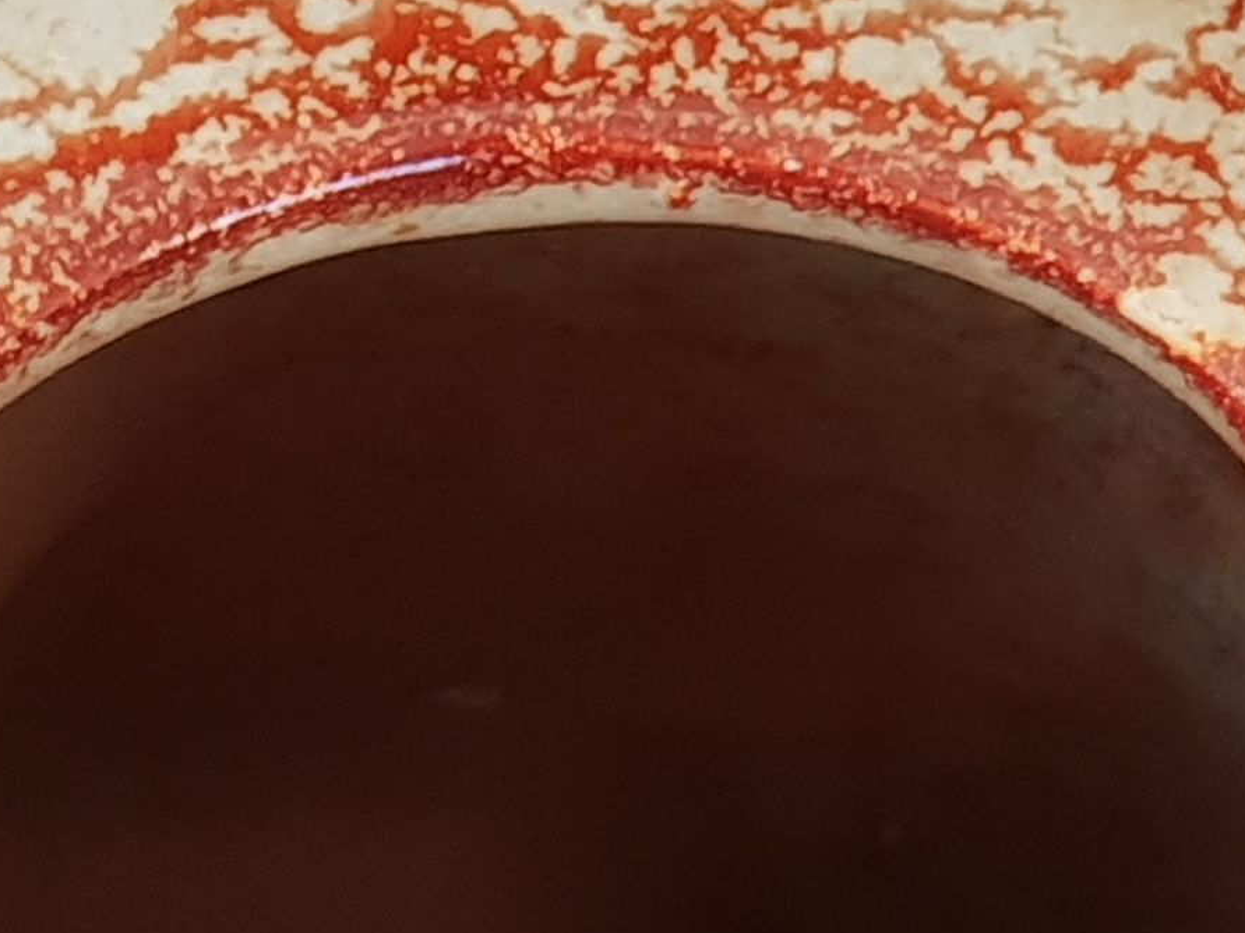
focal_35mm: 235
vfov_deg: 6.2
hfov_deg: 8.3
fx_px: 8452
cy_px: 1434
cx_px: -332
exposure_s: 1/33
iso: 50
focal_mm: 6
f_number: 2.4
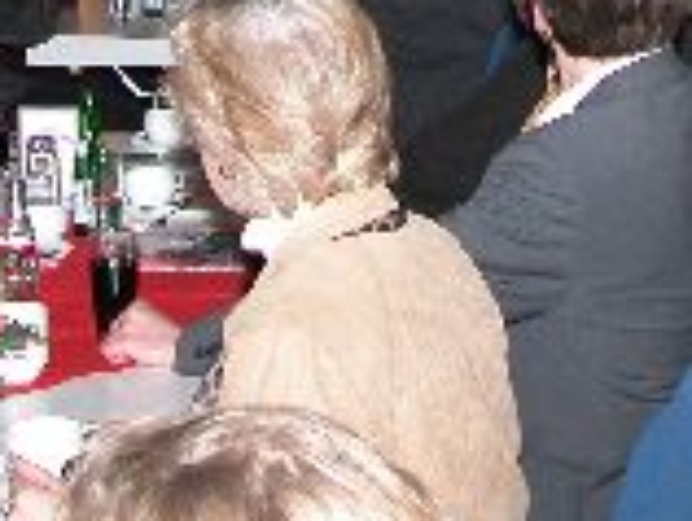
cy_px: -346
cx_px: 521
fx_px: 2623
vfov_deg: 10.8
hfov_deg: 15.0
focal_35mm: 131
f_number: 2.8
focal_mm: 9.5
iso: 200
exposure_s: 1/60
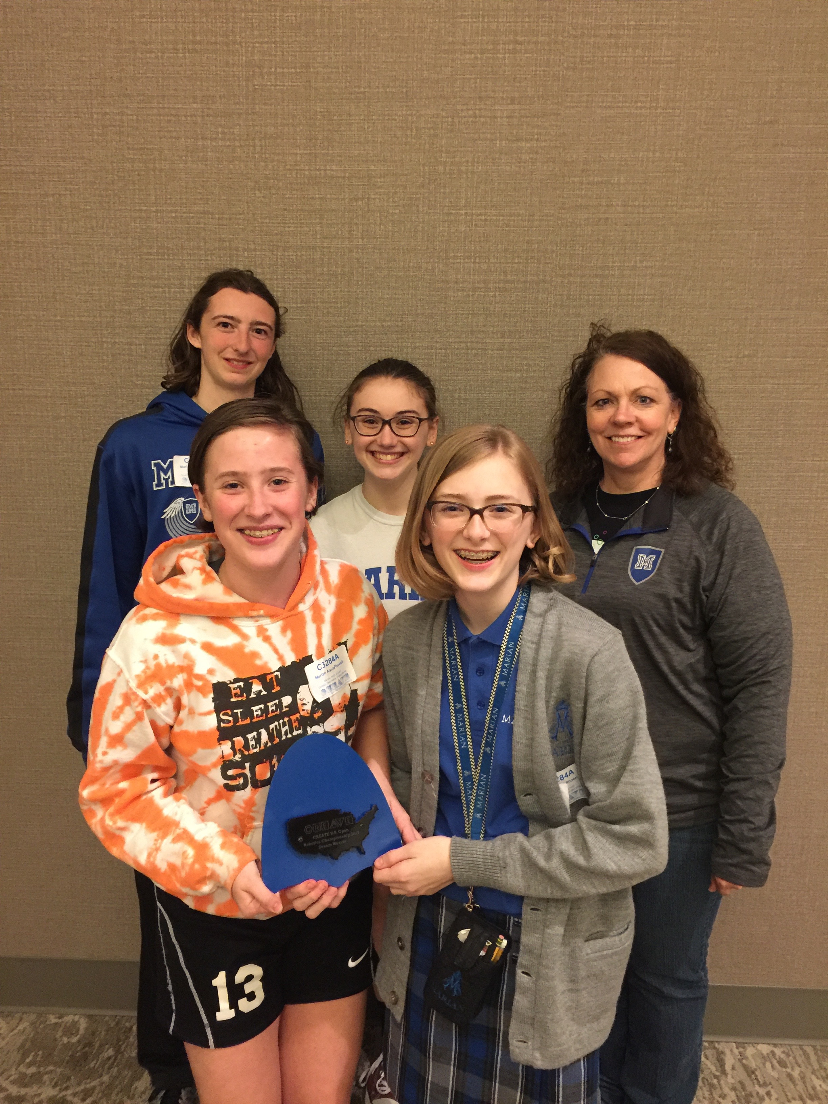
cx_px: 414
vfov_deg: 61.7
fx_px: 925
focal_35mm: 29
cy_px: 552
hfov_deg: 48.2
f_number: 2.2
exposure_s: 1/10
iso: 125
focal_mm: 4.15
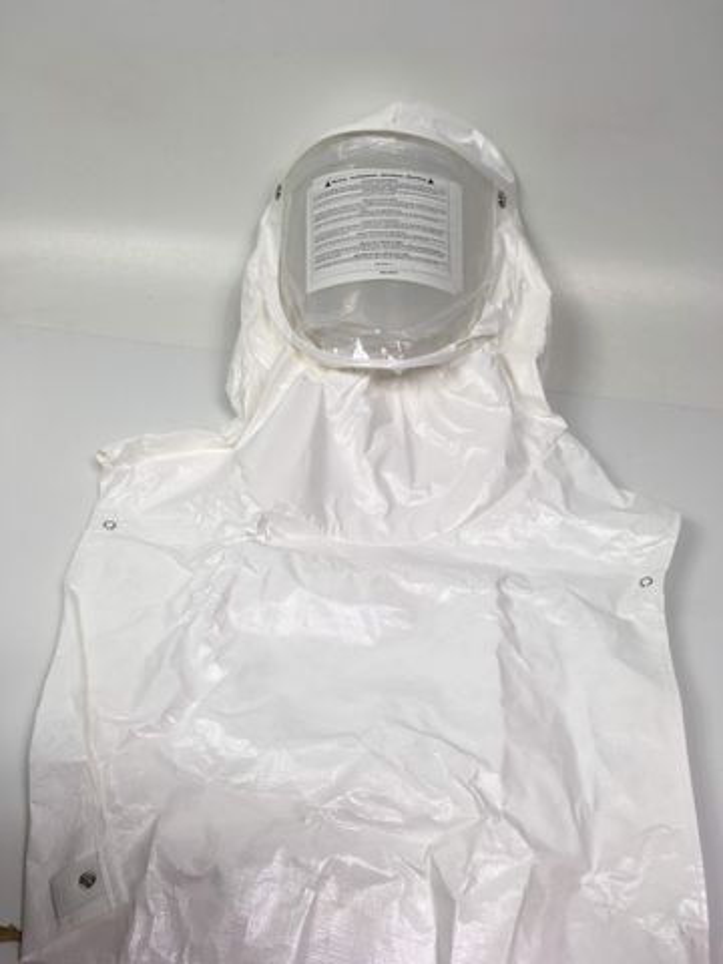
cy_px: 482
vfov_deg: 61.7
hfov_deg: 48.2
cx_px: 362
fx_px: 808
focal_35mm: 29
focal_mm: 4.15
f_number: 2.2
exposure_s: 1/100
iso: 25
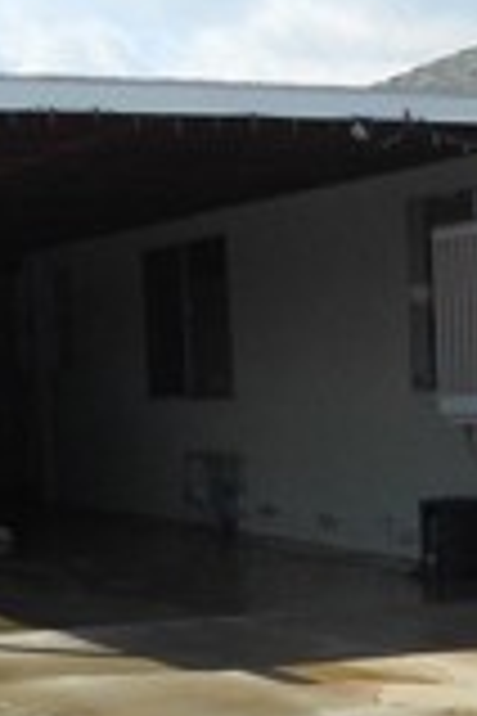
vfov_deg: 18.2
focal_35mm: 109
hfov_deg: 12.2
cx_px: 598
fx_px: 2166
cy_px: 730
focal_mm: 4.6
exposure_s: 1/1000
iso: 80
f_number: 3.2
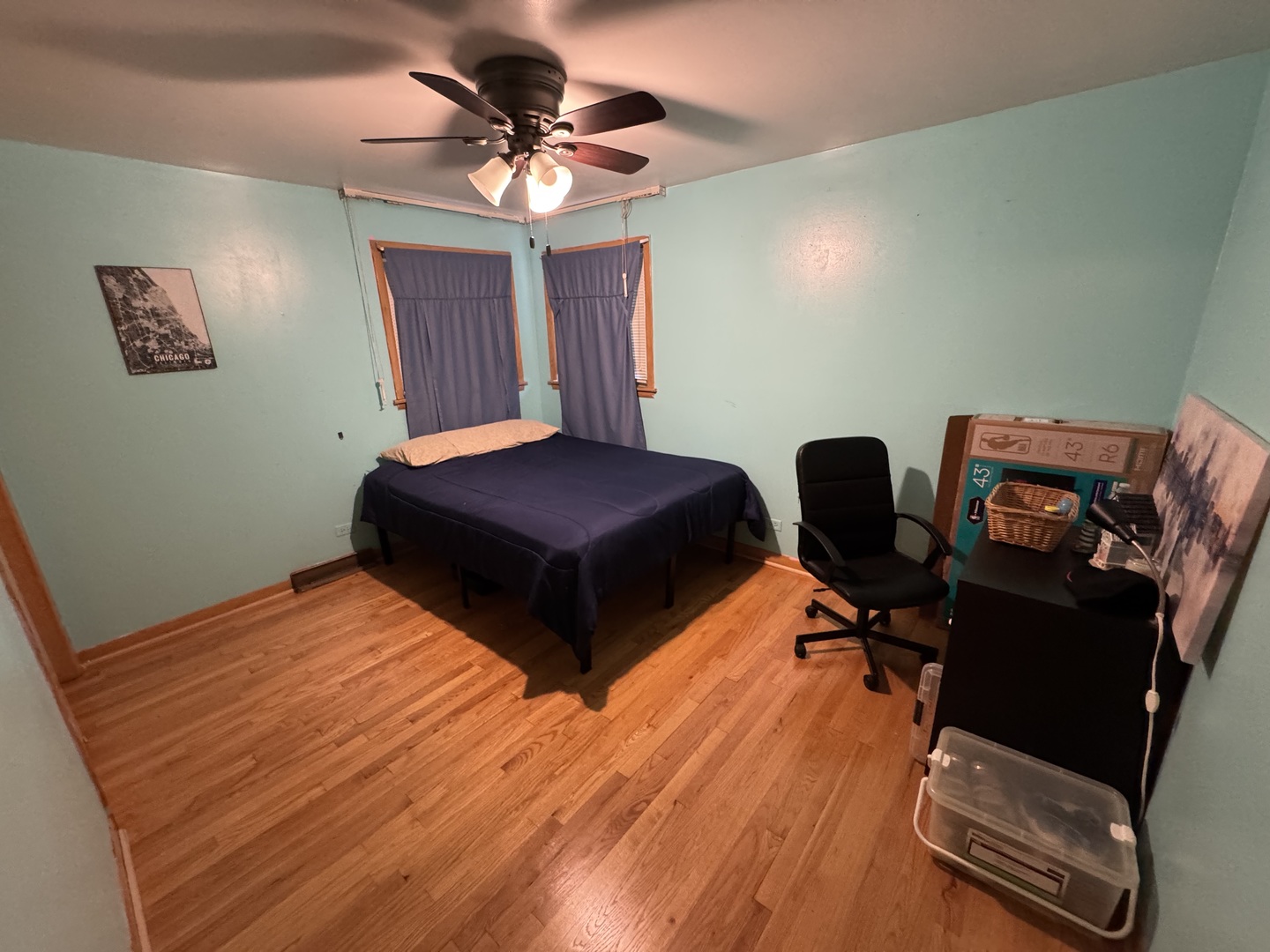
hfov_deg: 102.1
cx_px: 635
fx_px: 514
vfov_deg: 85.7
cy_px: 476
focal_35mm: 14
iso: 800
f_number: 2.2
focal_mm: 2.22
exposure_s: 1/60
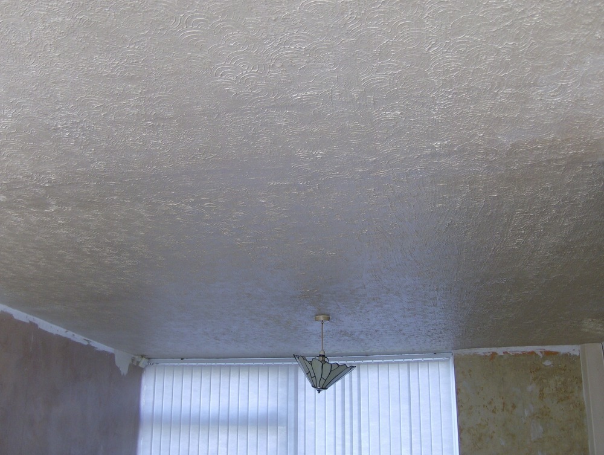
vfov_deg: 39.8
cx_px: 302
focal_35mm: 36
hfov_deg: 51.3
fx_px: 629
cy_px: 228
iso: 100
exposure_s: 1/74.3
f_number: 2.8
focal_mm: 6
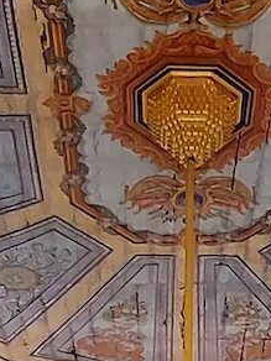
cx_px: 222
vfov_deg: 23.5
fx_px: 866
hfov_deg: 17.6
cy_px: 221
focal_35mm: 83
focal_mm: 1.74
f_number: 2.2
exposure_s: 1/50
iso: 250
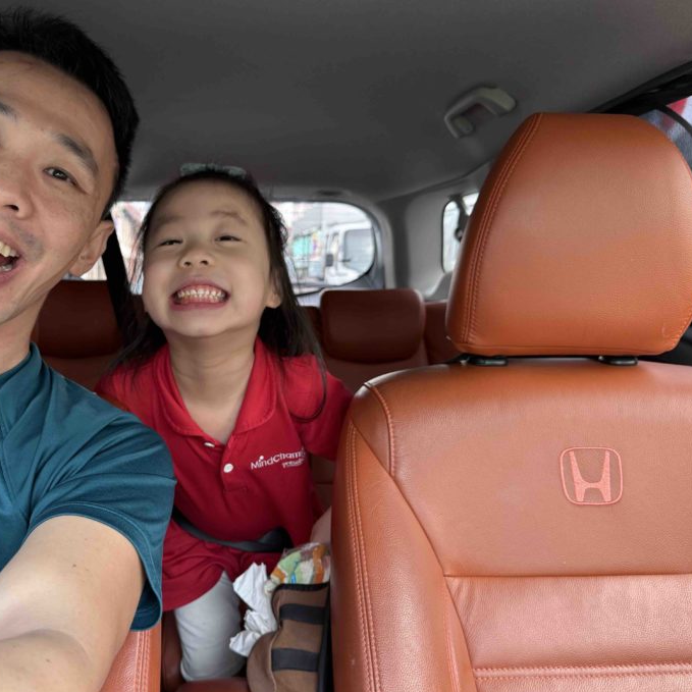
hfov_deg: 49.9
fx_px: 724
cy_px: 375
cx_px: 215
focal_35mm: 32
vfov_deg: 51.0
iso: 200
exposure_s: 1/82
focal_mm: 6.76
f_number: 1.78
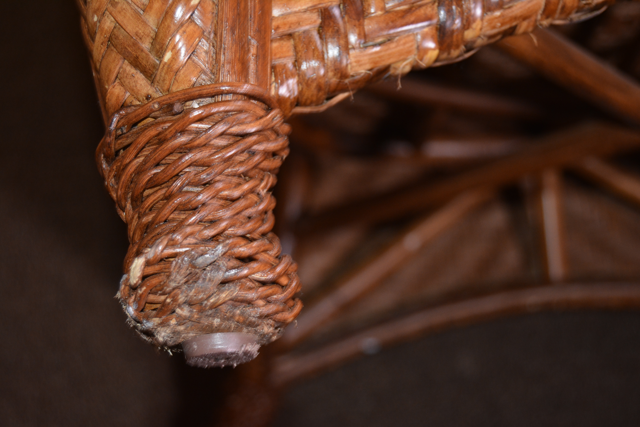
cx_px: 320
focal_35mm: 63
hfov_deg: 31.9
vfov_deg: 21.6
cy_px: 214
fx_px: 1120
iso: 800
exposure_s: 1/60
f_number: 5
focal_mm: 42
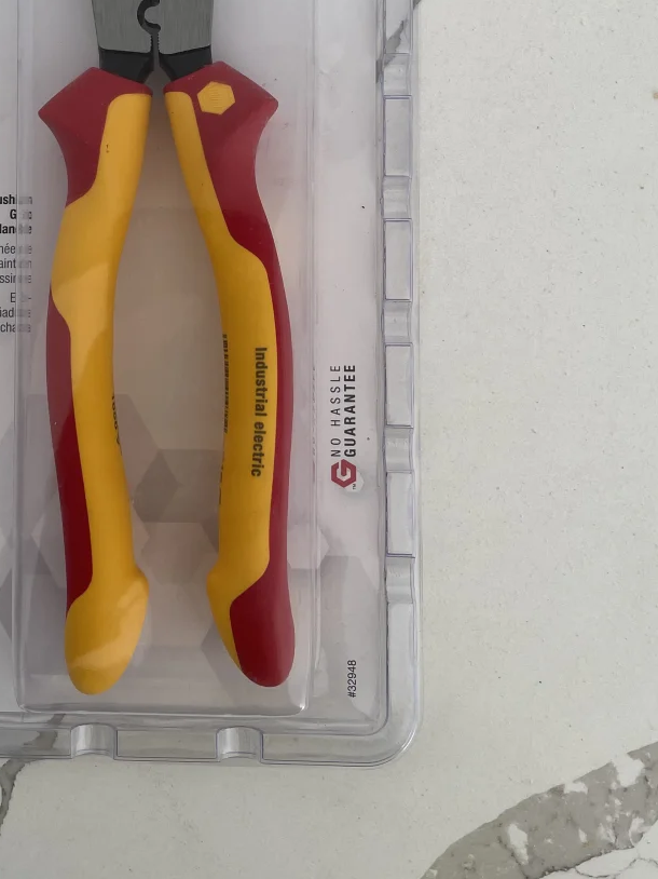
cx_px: 192
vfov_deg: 40.0
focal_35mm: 46
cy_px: 205
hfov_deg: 31.1
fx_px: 1166
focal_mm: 4.2
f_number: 1.6
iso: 32
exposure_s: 1/250
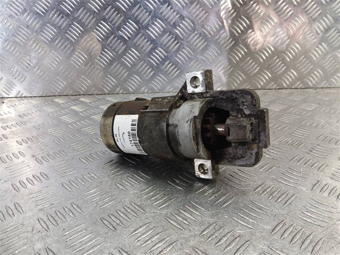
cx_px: 170
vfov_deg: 53.1
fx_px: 255
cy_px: 128
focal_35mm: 26
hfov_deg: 67.3
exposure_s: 1/50
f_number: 1.8
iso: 80
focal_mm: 3.98
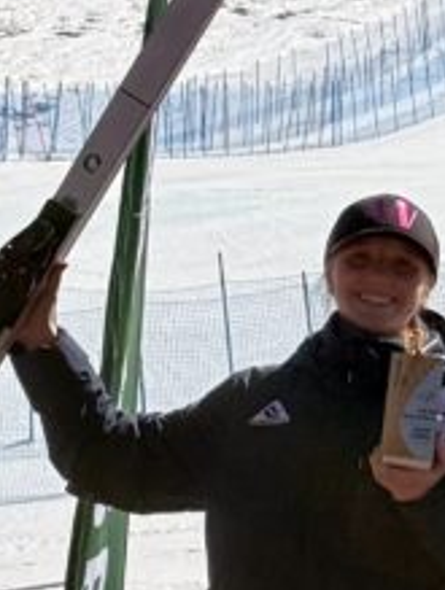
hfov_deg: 6.5
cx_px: 814
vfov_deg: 8.8
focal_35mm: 224
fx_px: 3828
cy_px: 361
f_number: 1.78
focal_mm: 6.76
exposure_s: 1/11364
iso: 50
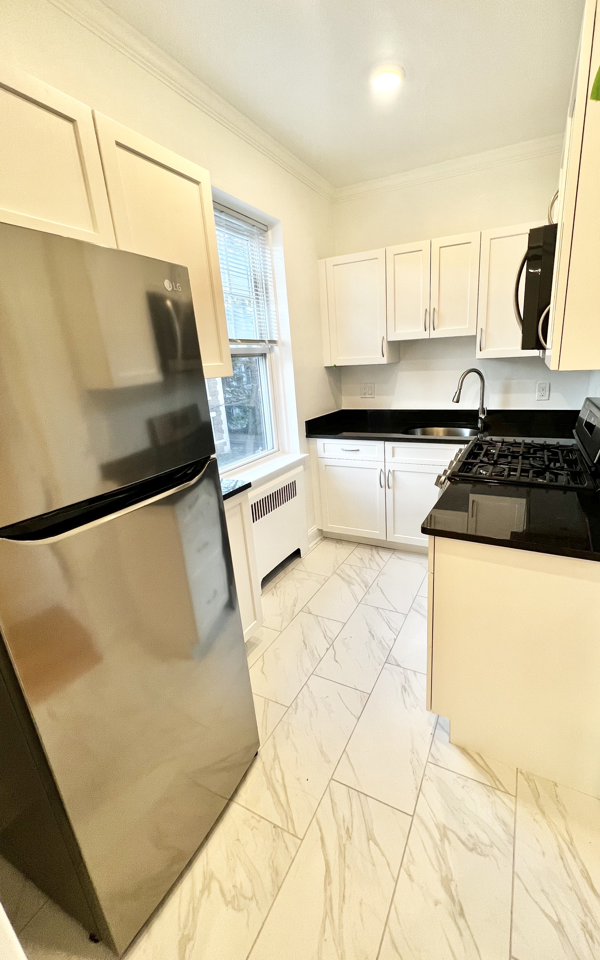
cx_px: 335
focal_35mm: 14
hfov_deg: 78.3
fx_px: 366
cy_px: 473
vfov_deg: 105.3
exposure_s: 1/120
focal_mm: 1.57
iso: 125
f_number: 1.8
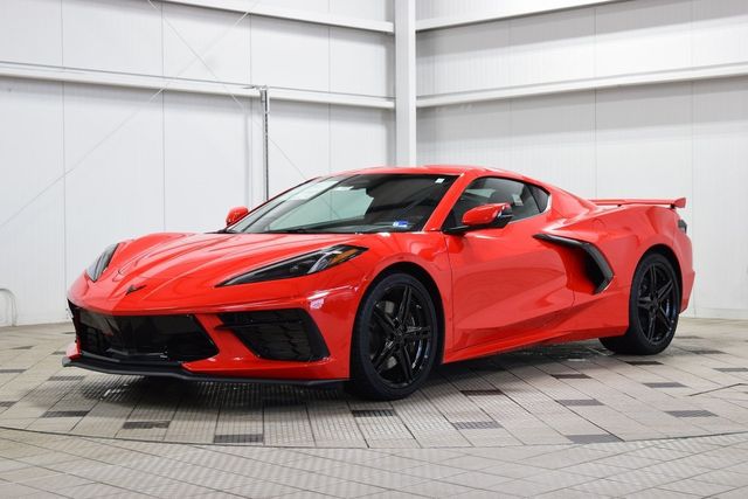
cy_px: 250
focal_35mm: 60
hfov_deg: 33.4
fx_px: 1247
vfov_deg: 22.6
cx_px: 374
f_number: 6.3
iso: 450
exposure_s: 1/15
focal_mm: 40
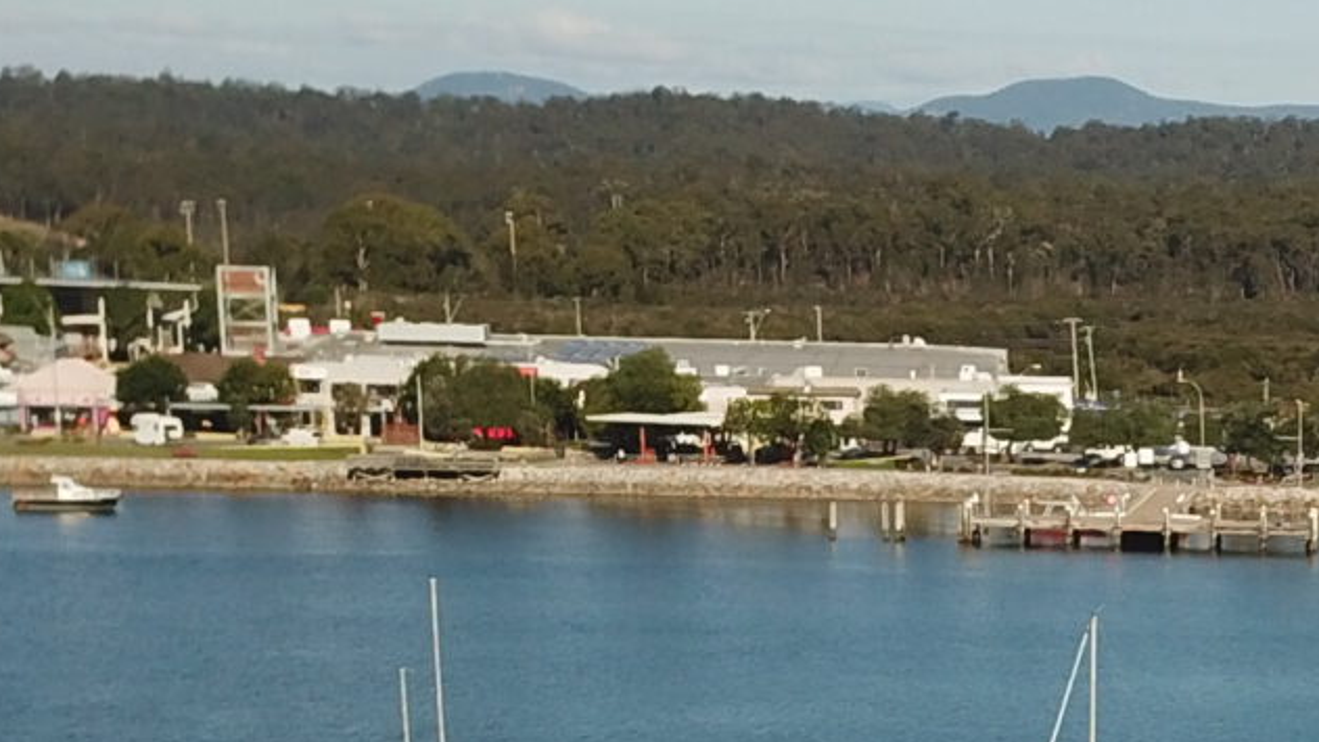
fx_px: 4022
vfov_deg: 10.0
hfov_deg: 17.5
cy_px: 1321
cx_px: 1691
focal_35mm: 115
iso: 100
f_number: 2.2
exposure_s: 1/1996
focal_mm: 4.73
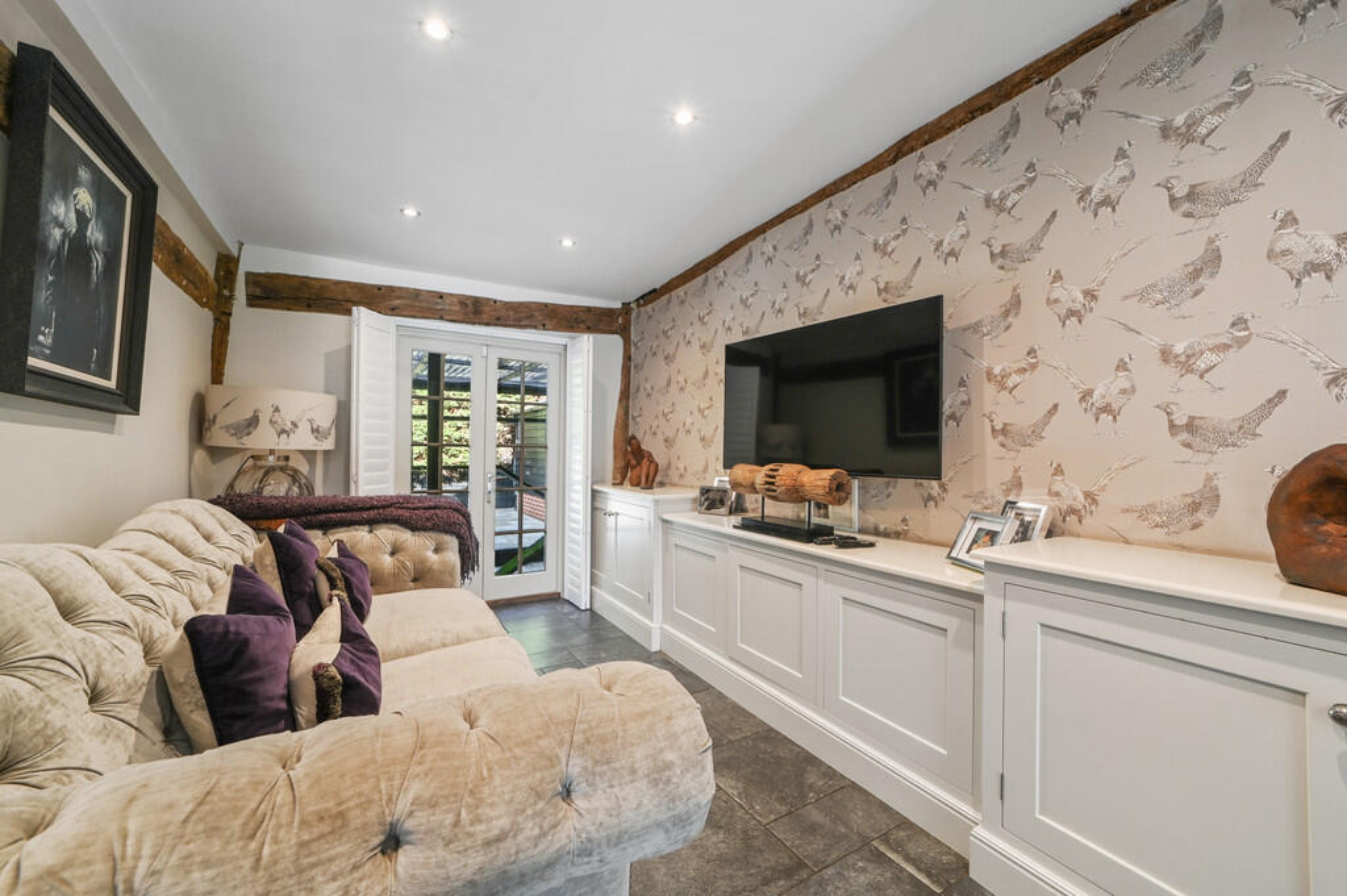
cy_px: 448
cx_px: 674
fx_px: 523
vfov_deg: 81.1
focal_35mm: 14
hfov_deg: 104.3
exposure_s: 1/1.67
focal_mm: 14
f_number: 8
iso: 400
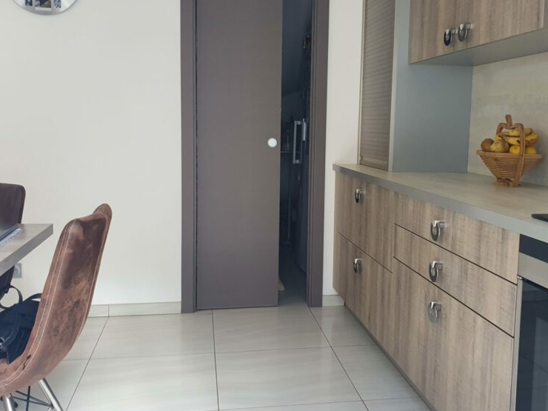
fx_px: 570
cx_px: 311
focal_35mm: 36
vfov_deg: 39.6
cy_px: 192
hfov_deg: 51.2
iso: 160
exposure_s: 1/50
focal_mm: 4.32
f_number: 2.4
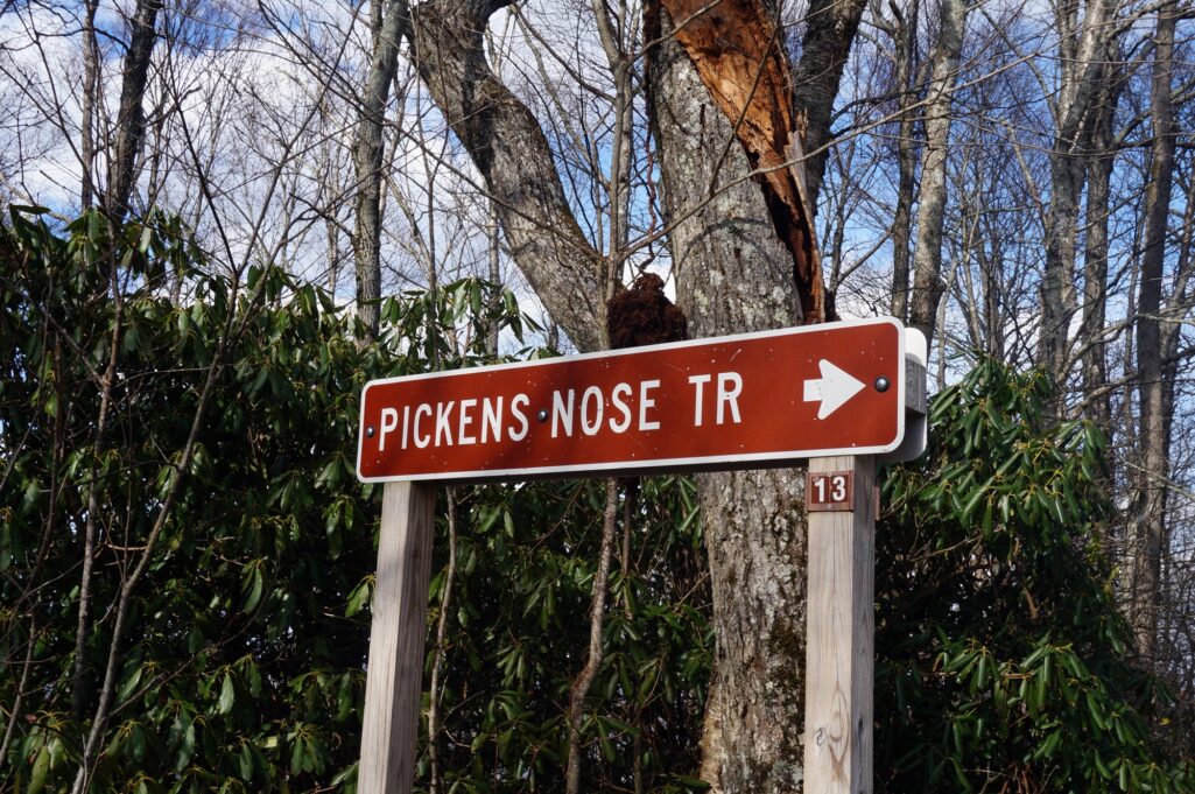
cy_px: 397
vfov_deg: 34.1
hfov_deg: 49.6
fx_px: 1293
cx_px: 598
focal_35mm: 39
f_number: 14
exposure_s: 1/80
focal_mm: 26
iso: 200
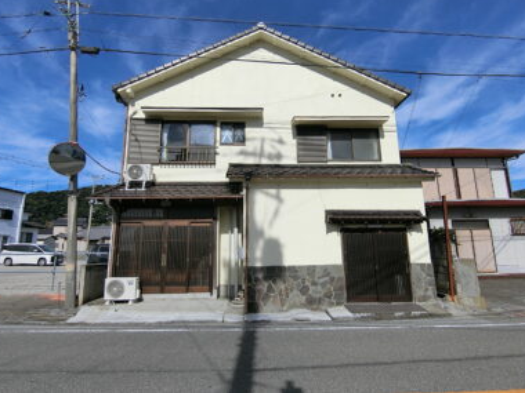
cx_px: 256
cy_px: 188
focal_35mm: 20
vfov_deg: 65.9
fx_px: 303
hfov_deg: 81.7
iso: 80
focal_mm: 4.06
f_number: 6.9
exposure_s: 1/400
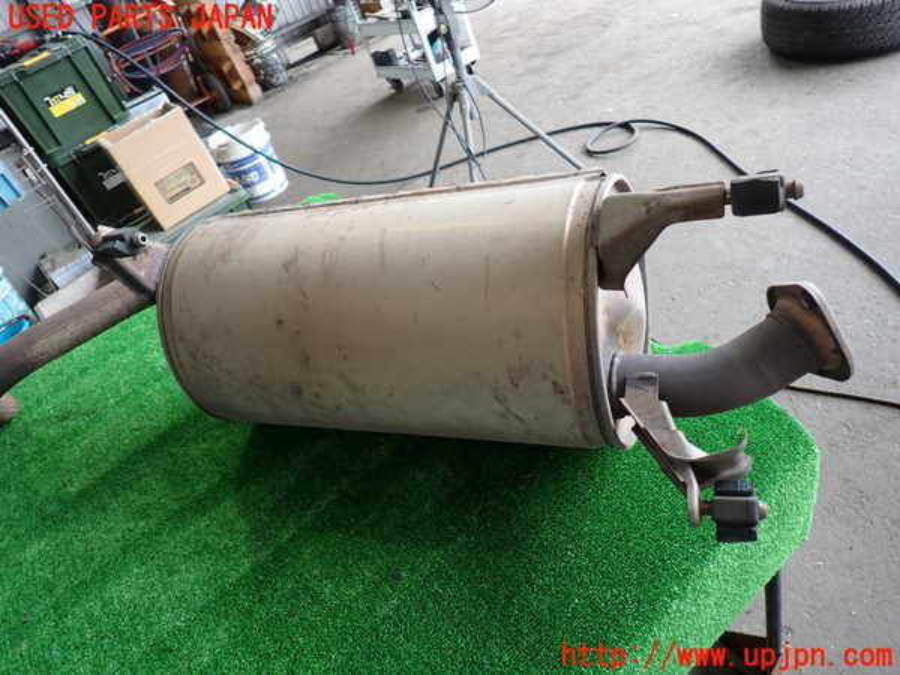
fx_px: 650
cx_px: 450
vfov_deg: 54.9
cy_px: 338
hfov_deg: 69.4
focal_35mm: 25
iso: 160
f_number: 2
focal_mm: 4.5
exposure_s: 1/60
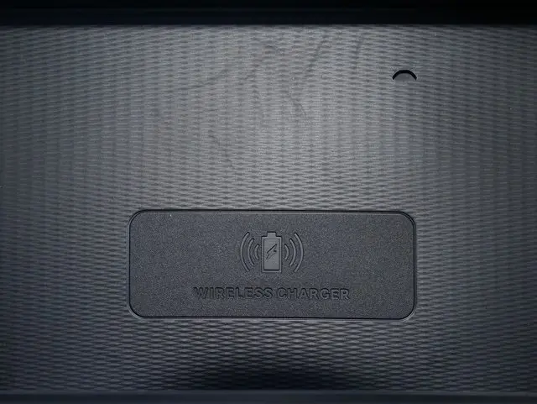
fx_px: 838
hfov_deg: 35.5
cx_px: 268
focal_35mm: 54
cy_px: 202
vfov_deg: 27.1
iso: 800
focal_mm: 27
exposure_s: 1/60
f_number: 5.3
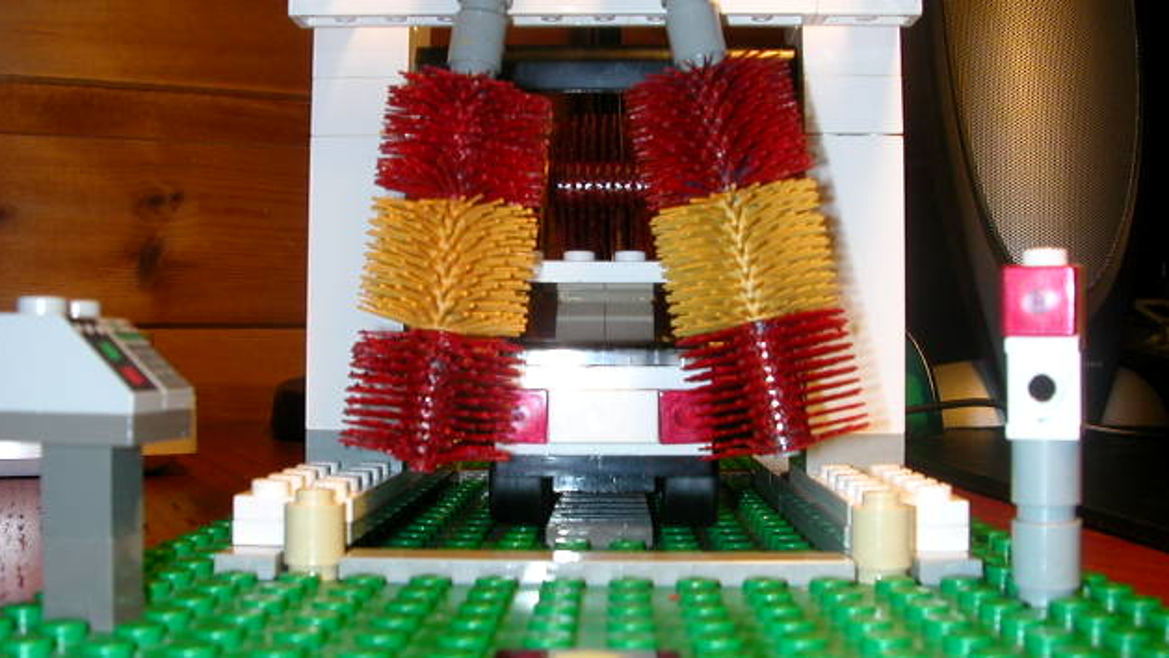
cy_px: 387
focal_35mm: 41
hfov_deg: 49.4
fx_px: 1271
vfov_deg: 29.0
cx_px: 585
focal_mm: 5.6
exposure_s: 1/30
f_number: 4.5
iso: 100
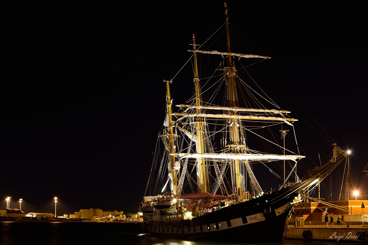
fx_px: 537
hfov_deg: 37.9
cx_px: 184
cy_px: 122
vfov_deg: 25.8
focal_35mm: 52
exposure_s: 10
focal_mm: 35
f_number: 8
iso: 100
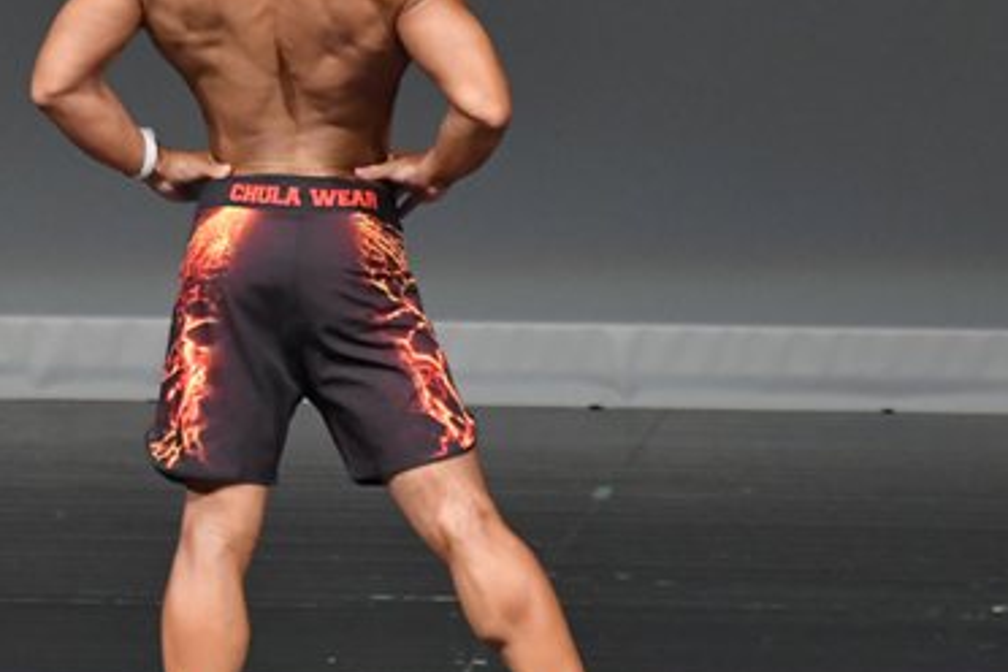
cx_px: 305
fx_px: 21838
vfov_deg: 1.8
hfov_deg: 2.6
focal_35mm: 780
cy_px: 238
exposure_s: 1/400
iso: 4000
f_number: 5.6
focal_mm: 250
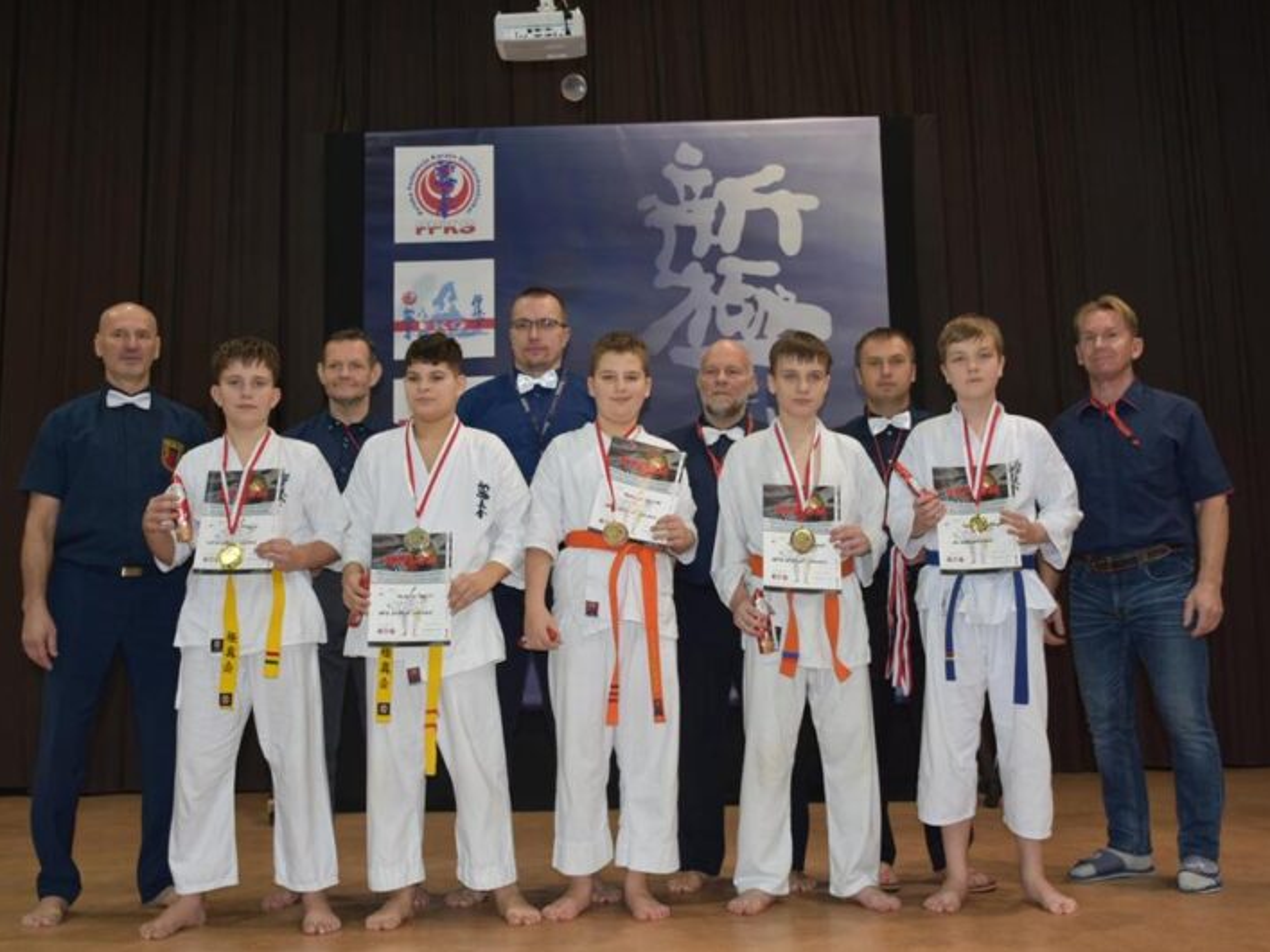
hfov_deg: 49.5
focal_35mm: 38
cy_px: 476
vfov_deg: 38.1
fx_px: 1377
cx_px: 631
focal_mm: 23
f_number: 3.8
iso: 320
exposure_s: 1/30
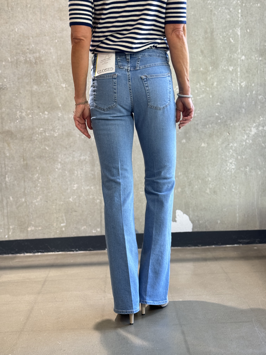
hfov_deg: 30.3
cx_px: 133
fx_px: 492
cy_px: 178
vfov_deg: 39.7
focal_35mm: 48
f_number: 1.78
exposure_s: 1/50
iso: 100
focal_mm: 6.76
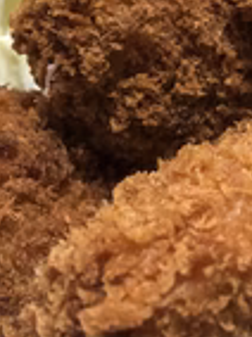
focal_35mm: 79
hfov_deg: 18.1
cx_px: 252
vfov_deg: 24.2
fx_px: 769
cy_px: 50
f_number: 1.8
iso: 80
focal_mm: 3.99
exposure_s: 1/6
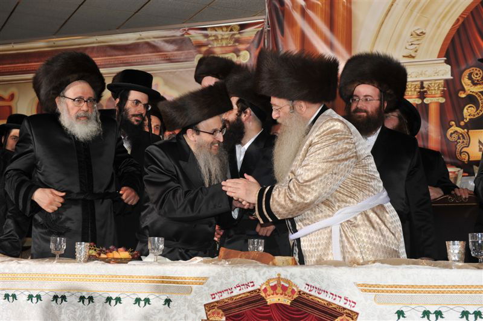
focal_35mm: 62
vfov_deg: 21.9
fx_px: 831
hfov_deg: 32.4
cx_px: 242
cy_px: 160
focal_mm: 62
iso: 400
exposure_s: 1/160
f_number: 7.1
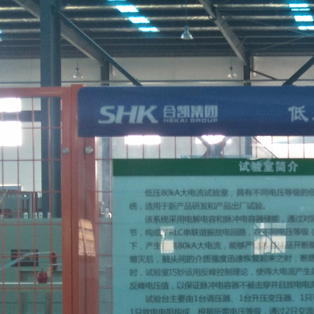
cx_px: 382
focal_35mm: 63
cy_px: 233
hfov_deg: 24.6
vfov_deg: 27.0
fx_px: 647
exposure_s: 1/100
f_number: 1.7
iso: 90
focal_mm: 4.1
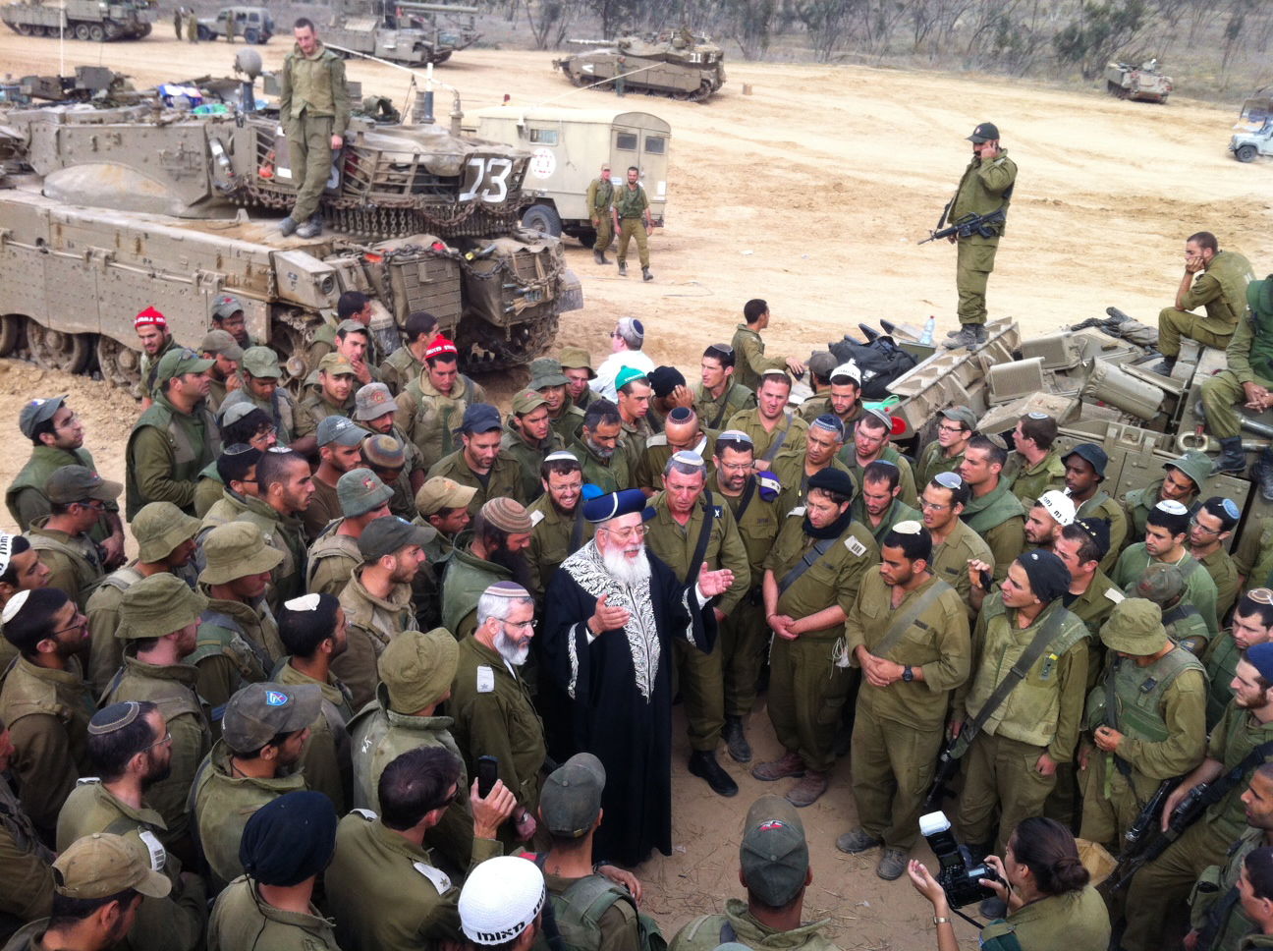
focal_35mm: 35
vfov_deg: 40.6
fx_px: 1285
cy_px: 476
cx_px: 636
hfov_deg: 52.7
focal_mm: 3.85
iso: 80
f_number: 2.8
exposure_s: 1/457
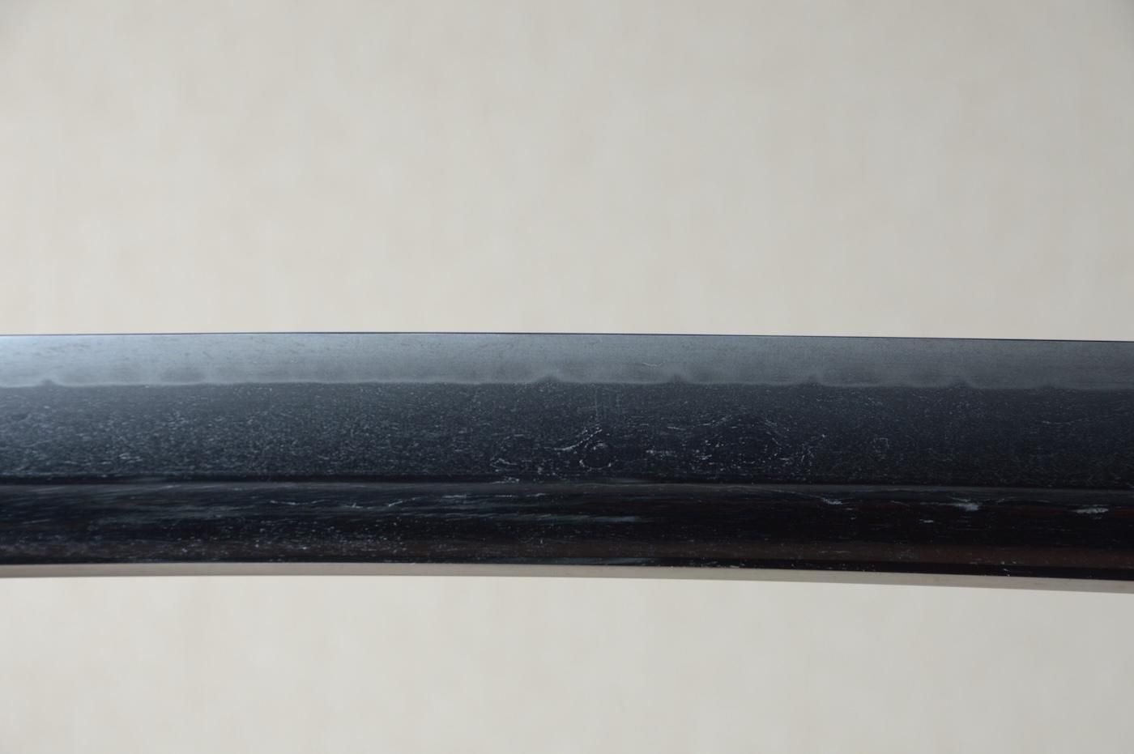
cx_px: 567
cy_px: 377
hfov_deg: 11.4
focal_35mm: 180
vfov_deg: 7.6
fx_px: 5665
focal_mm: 120
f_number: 11
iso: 400
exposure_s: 1/2
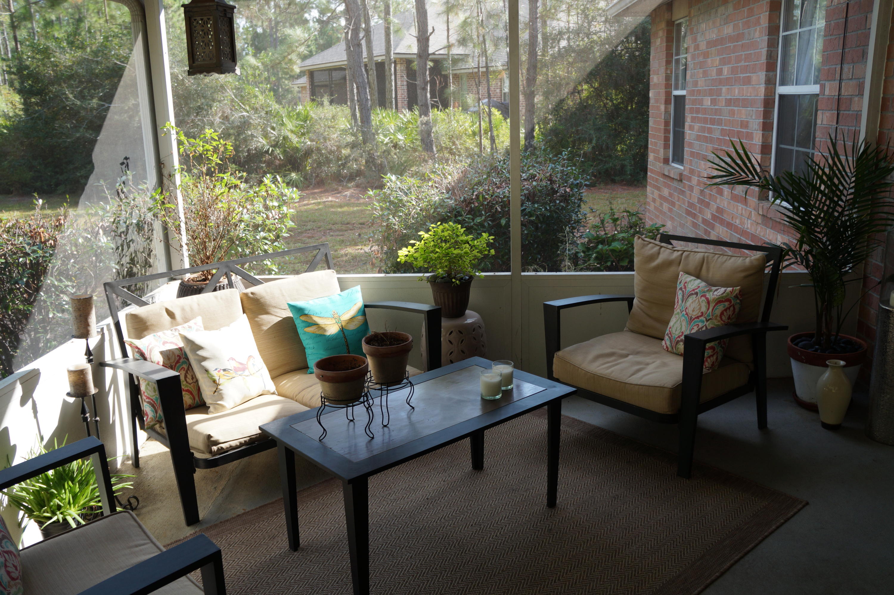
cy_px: 298
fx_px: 707
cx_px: 447
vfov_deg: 45.6
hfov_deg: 64.6
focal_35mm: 28
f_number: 4
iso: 125
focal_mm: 19
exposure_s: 1/160
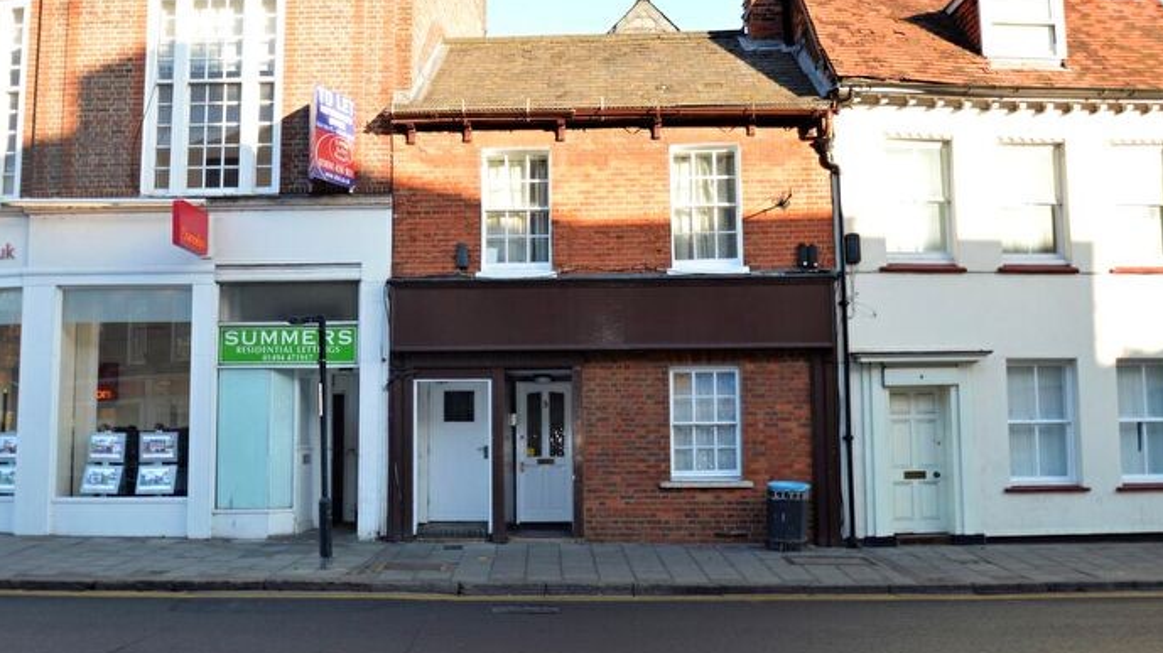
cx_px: 586
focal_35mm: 34
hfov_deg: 58.7
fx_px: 1034
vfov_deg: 35.1
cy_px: 302
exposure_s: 1/125
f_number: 4.5
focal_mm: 21
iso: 140
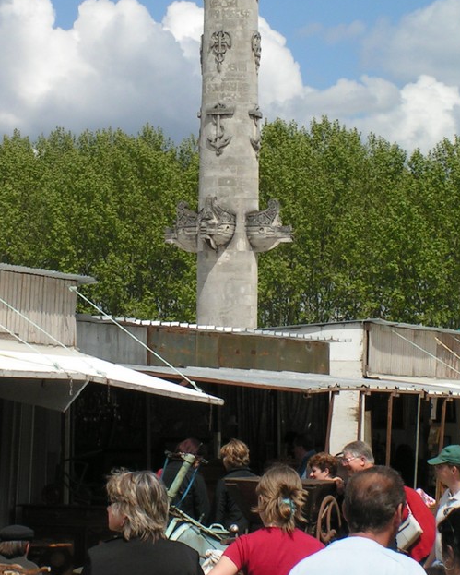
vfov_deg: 12.7
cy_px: 168
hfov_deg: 10.2
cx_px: 206
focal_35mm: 152
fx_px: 2585
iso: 50
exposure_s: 1/500
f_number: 6.3
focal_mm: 13.9
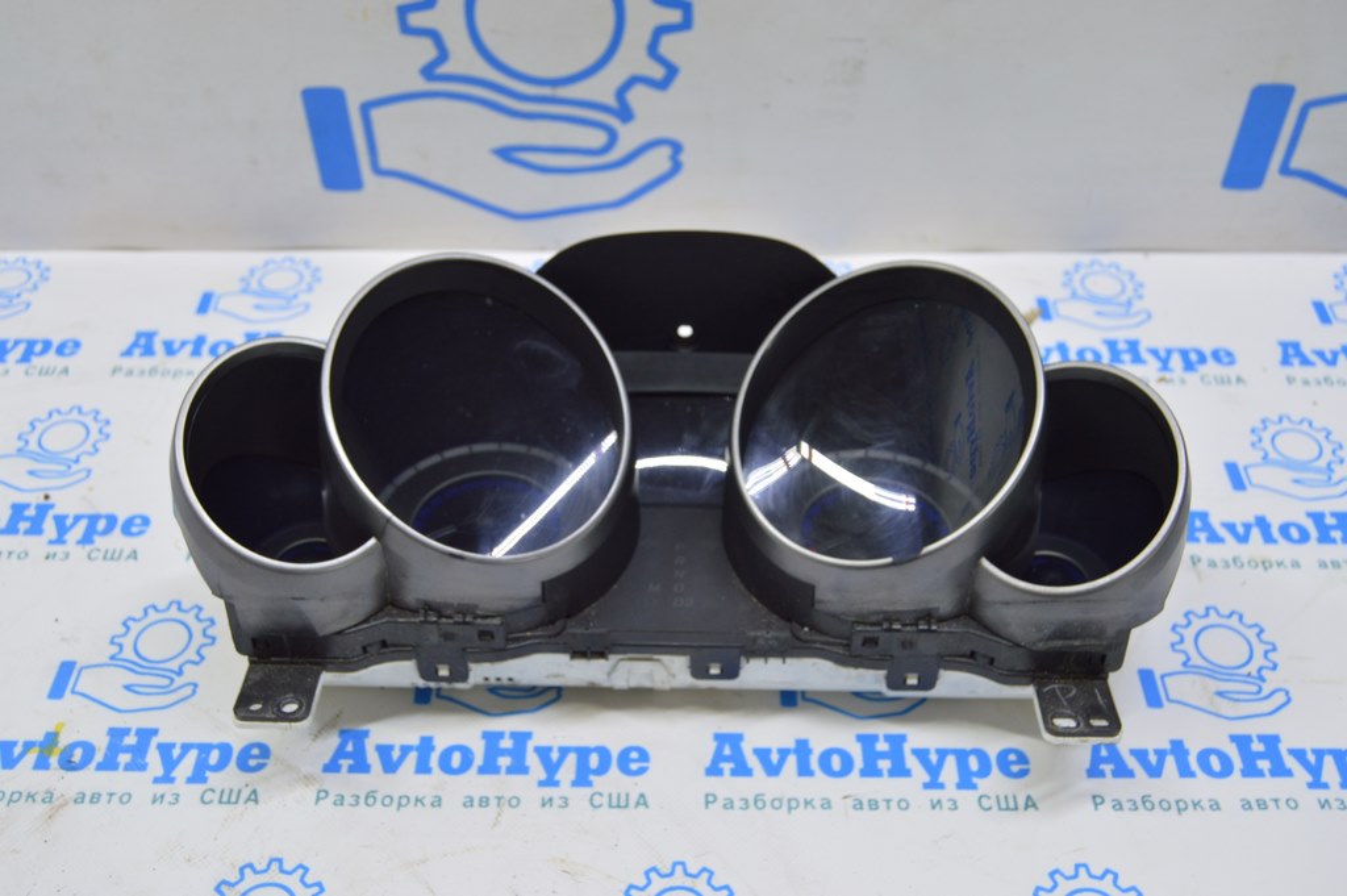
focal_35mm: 39
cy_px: 448
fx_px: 1458
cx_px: 674
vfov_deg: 34.2
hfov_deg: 49.6
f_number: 5.6
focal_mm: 26
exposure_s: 1/20
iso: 400
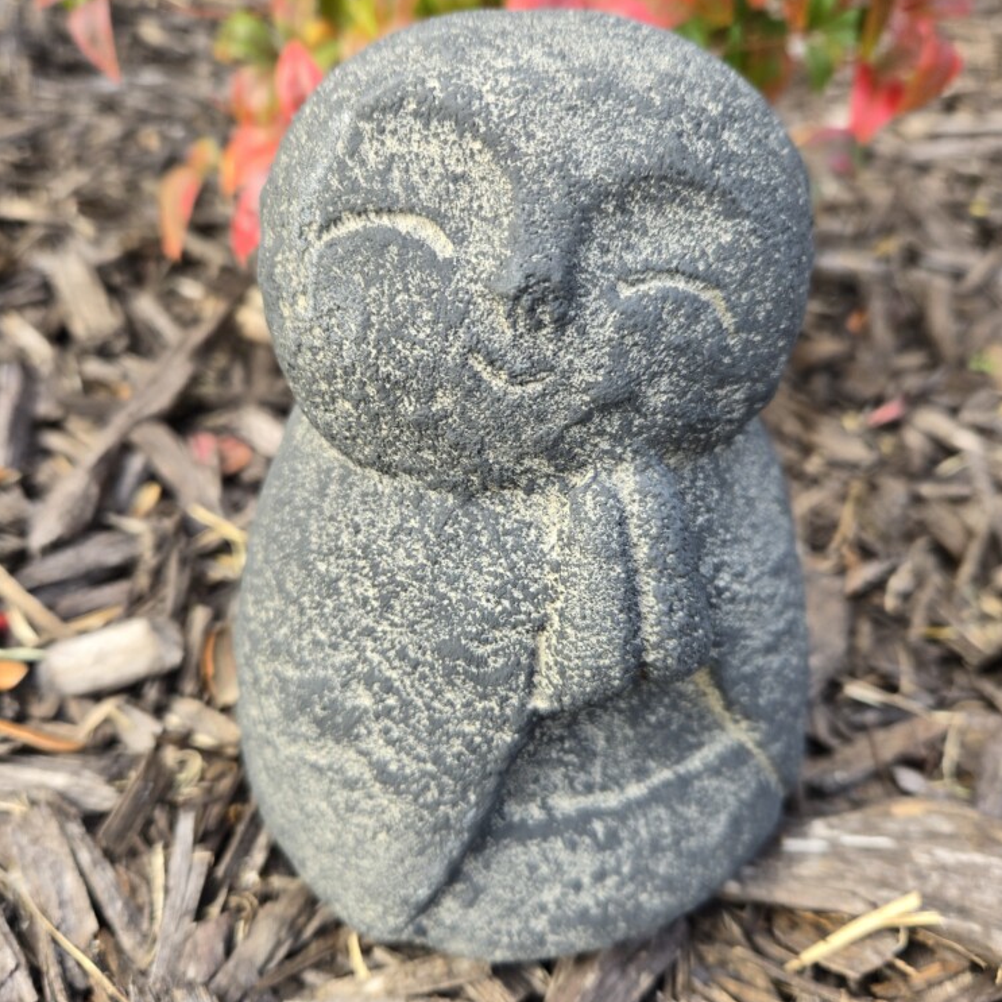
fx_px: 917
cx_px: 495
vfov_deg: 57.3
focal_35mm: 28
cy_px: 530
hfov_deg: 57.3
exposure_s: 1/180
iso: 64
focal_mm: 5.4
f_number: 1.8
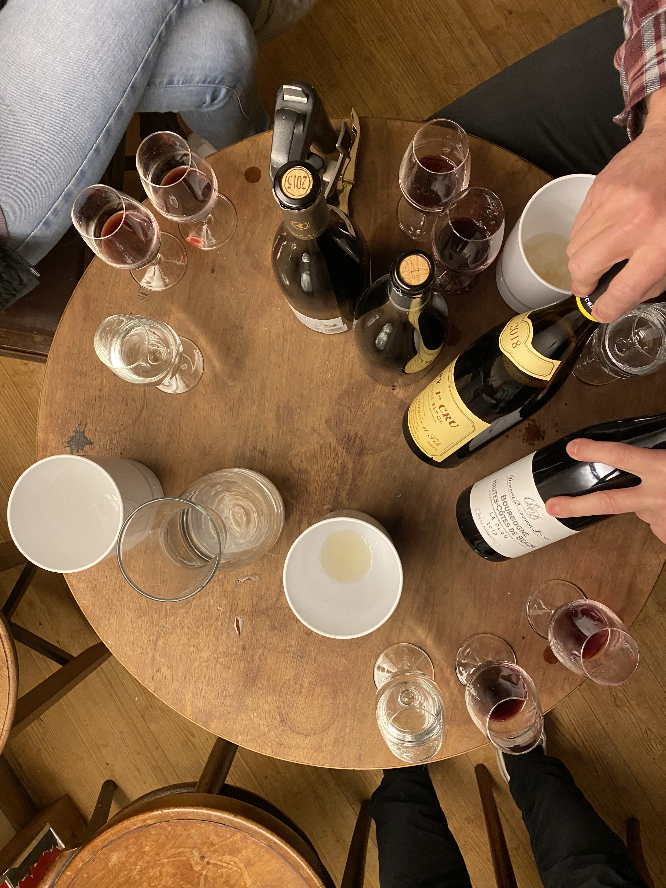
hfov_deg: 53.1
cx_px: 333
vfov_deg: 67.3
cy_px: 444
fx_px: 667
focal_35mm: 26
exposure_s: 1/50
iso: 250
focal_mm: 4.25
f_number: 1.8
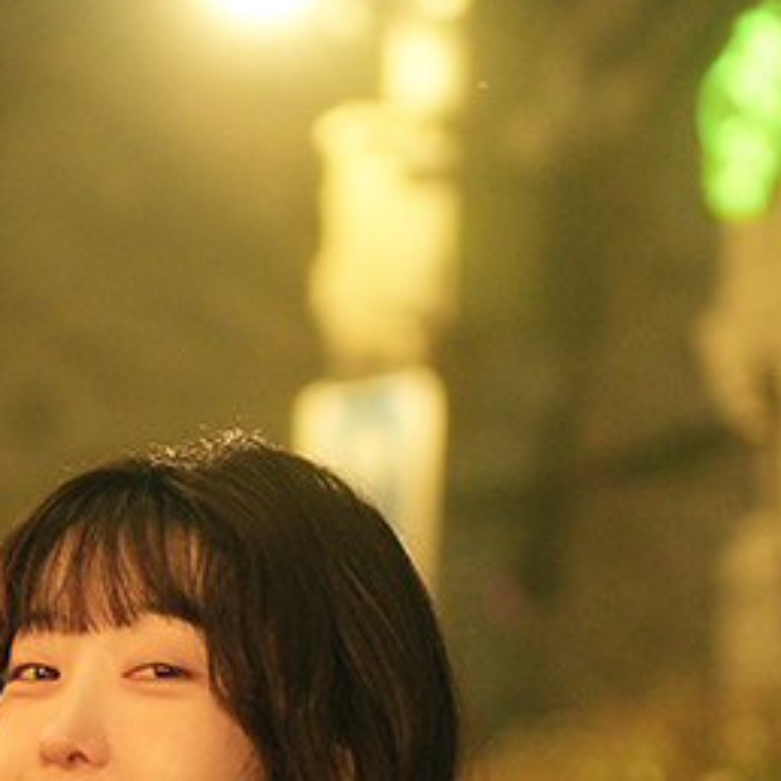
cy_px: 960
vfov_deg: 9.2
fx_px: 4773
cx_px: 170
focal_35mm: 187
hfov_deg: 9.3
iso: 640
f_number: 1.2
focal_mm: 35
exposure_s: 1/100
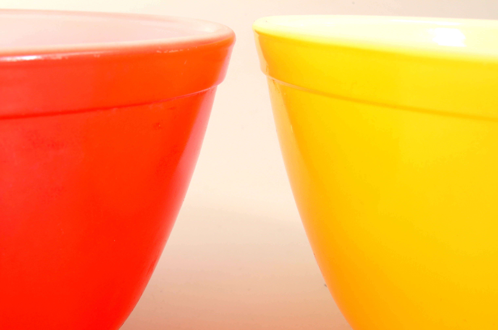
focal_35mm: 82
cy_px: 165
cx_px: 249
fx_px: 1139
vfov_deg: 16.5
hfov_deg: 24.7
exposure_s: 1/160
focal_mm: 55
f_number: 20
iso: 200
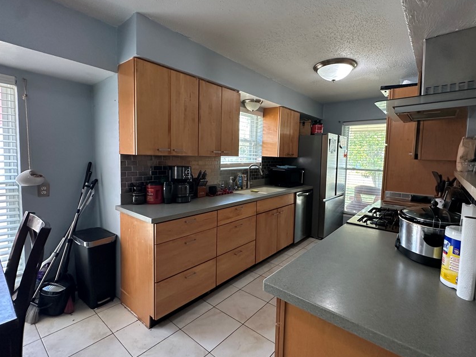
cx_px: 259
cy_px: 173
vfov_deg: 74.7
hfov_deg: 90.8
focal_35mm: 17
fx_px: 234
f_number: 2.2
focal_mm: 2.22
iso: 250
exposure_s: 1/120
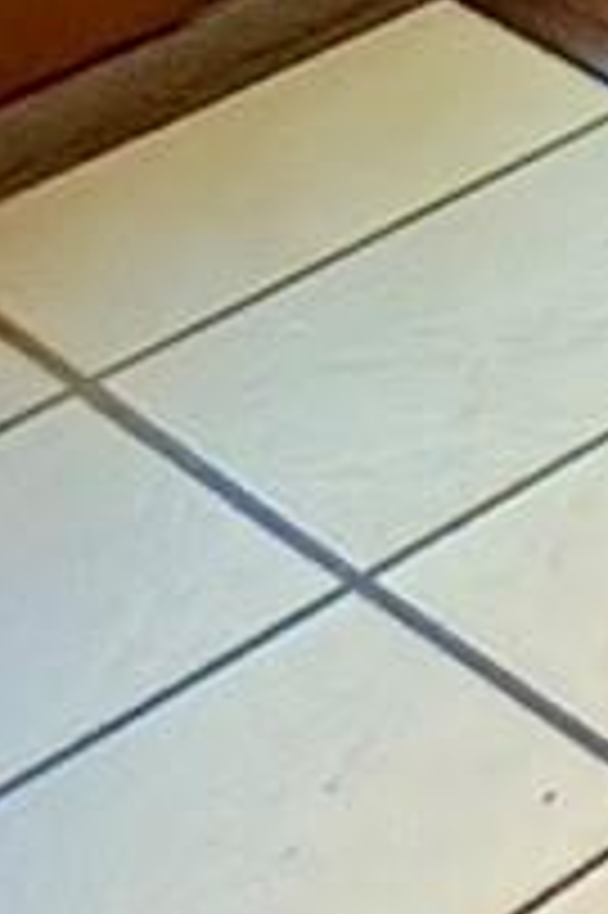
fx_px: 3730
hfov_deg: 5.8
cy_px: -2359
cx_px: 3234
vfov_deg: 9.0
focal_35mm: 147
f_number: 2.2
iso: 640
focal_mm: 2.22
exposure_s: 1/60
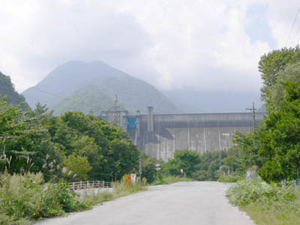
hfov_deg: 32.2
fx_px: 520
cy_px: 112
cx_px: 150
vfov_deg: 24.4
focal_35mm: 60
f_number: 5.6
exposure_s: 1/500
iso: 80
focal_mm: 12.8
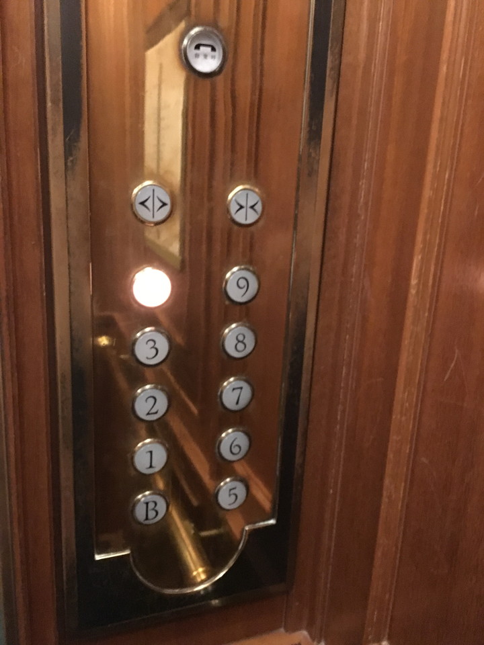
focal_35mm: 29
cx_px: 242
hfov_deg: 48.2
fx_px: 541
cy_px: 322
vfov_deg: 61.7
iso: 640
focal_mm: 4.15
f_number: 2.2
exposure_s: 1/15
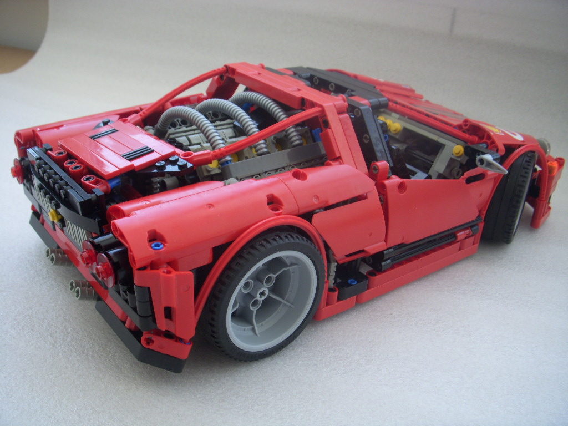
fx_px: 624
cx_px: 284
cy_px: 213
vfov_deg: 37.7
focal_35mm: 38
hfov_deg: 49.0
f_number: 3.3
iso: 100
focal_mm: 6.3
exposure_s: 1/50
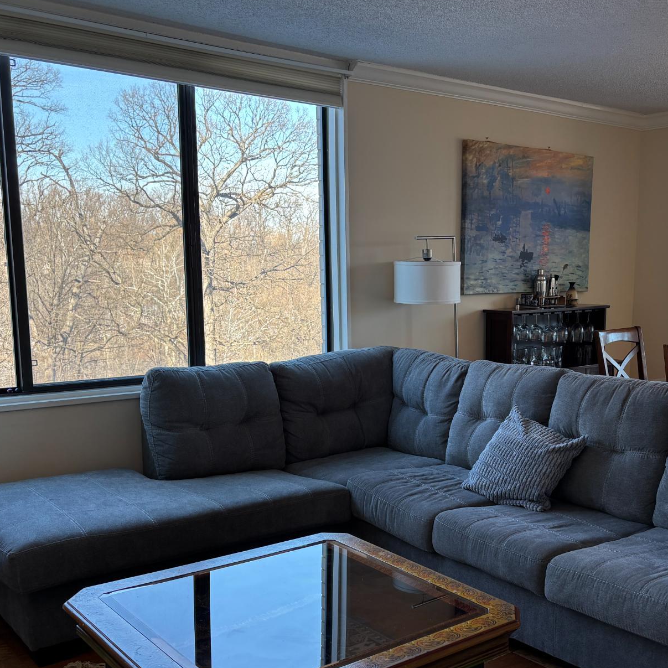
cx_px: 427
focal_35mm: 39
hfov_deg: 42.4
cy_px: 390
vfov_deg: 42.7
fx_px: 851
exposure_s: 1/158
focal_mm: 5.96
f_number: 1.6
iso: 40
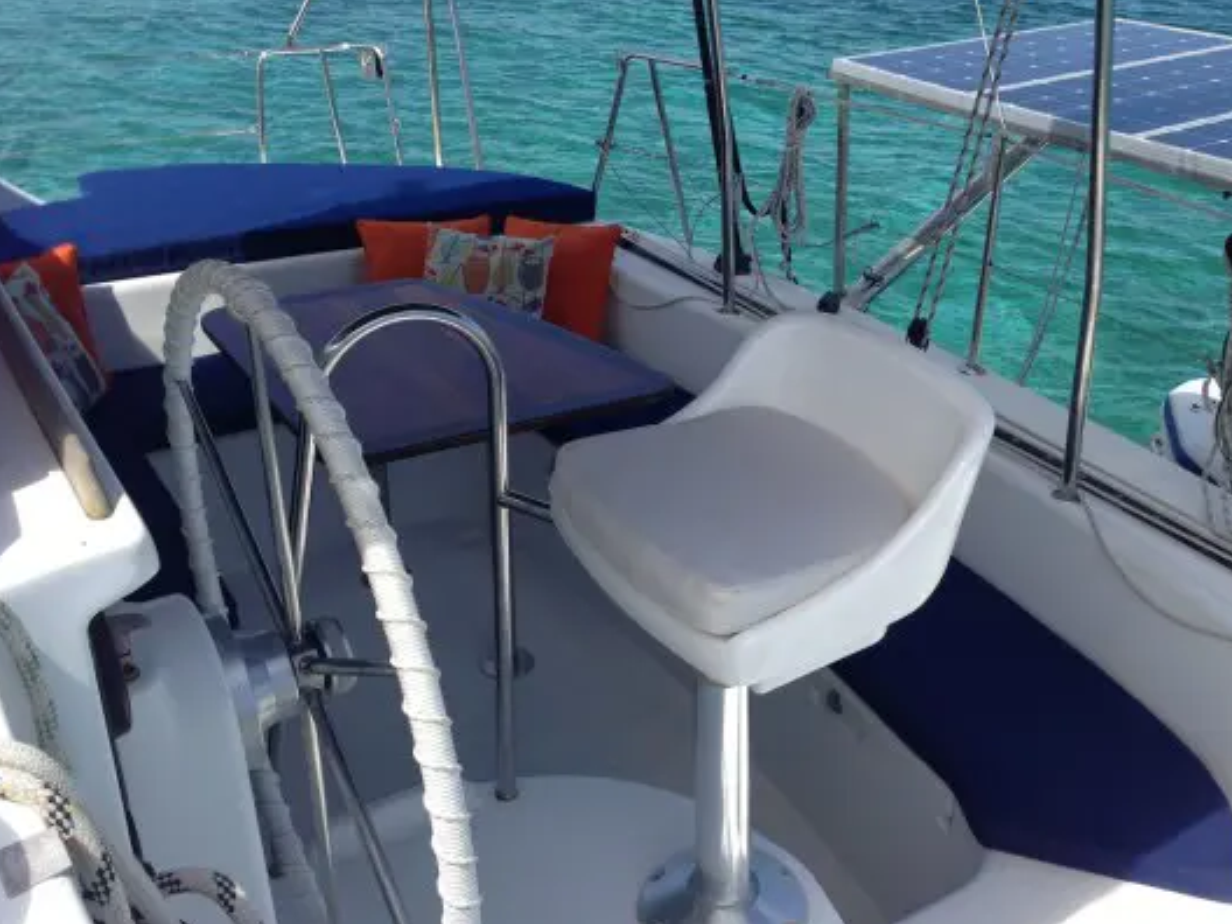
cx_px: 665
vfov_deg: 35.9
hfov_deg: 46.8
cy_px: 397
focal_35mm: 40
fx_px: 1424
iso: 50
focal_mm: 4.12
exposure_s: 1/1261
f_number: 2.4
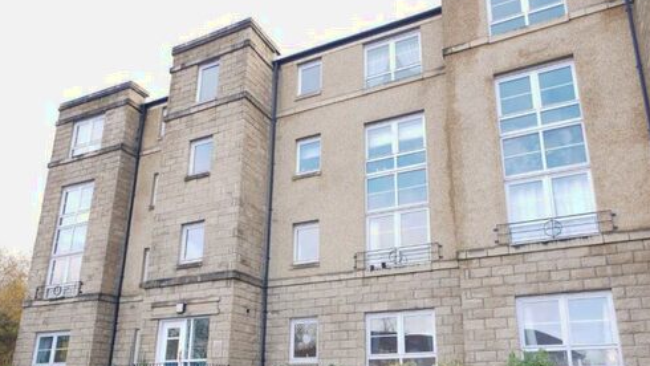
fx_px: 483
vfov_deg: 40.6
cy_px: 265
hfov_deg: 67.8
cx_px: 354
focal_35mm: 28
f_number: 4
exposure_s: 1/100
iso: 200
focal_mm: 9
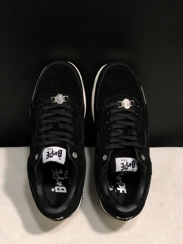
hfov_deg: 25.7
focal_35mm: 57
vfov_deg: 33.8
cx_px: 92
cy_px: 122
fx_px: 402
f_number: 2.8
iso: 125
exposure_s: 1/30
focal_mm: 6.6
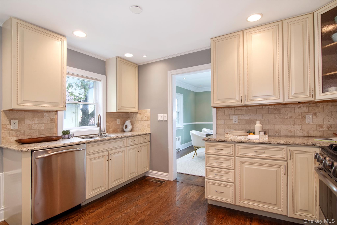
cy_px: 112
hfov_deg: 95.0
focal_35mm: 16
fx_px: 154
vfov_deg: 72.0
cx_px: 168
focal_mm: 11
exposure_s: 1/40
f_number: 8
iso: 640
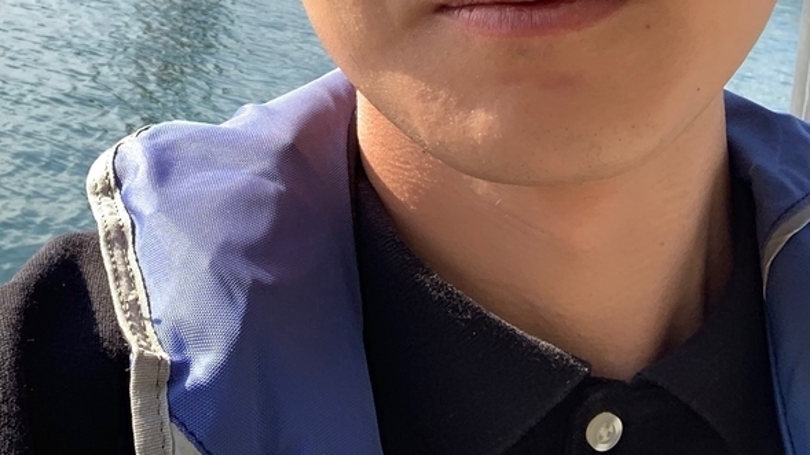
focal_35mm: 71
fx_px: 1525
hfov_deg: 29.2
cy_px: -58
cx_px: 193
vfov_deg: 16.4
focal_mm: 2.87
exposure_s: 1/261
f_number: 2.2
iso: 16
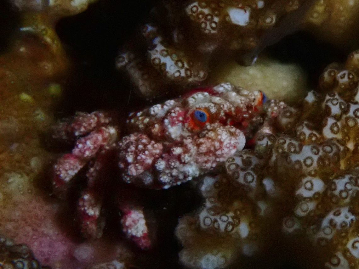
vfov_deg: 14.8
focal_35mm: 100
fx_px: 1037
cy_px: 134
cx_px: 180
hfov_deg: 19.6
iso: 1600
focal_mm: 18
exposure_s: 1/200
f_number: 6.3
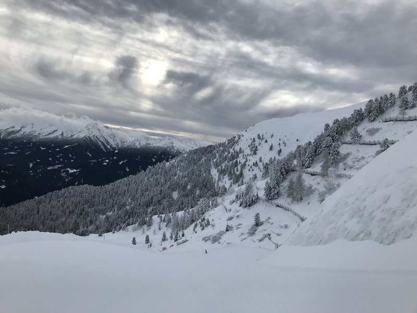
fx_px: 337
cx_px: 208
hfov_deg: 63.4
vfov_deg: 49.7
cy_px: 156
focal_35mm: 28
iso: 20
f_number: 1.8
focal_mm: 3.99
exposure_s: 1/2128
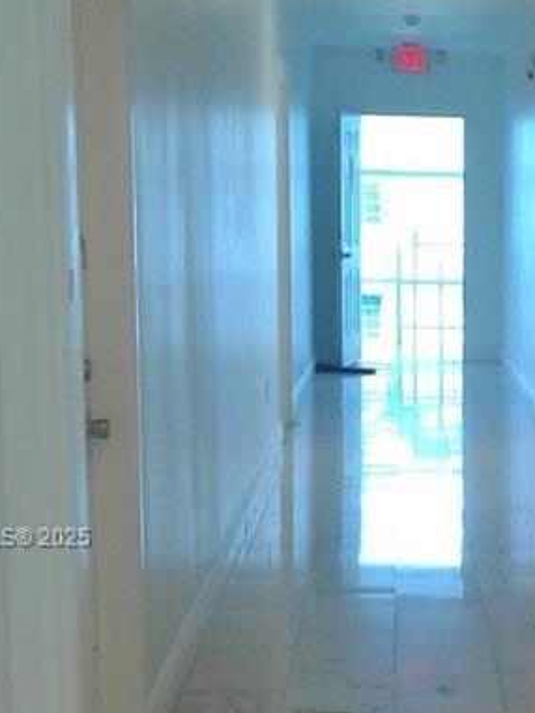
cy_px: 539
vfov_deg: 18.8
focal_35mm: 104
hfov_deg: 13.9
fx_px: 2142
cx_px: 589
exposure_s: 1/50
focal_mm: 3.3
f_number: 2.2
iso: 50
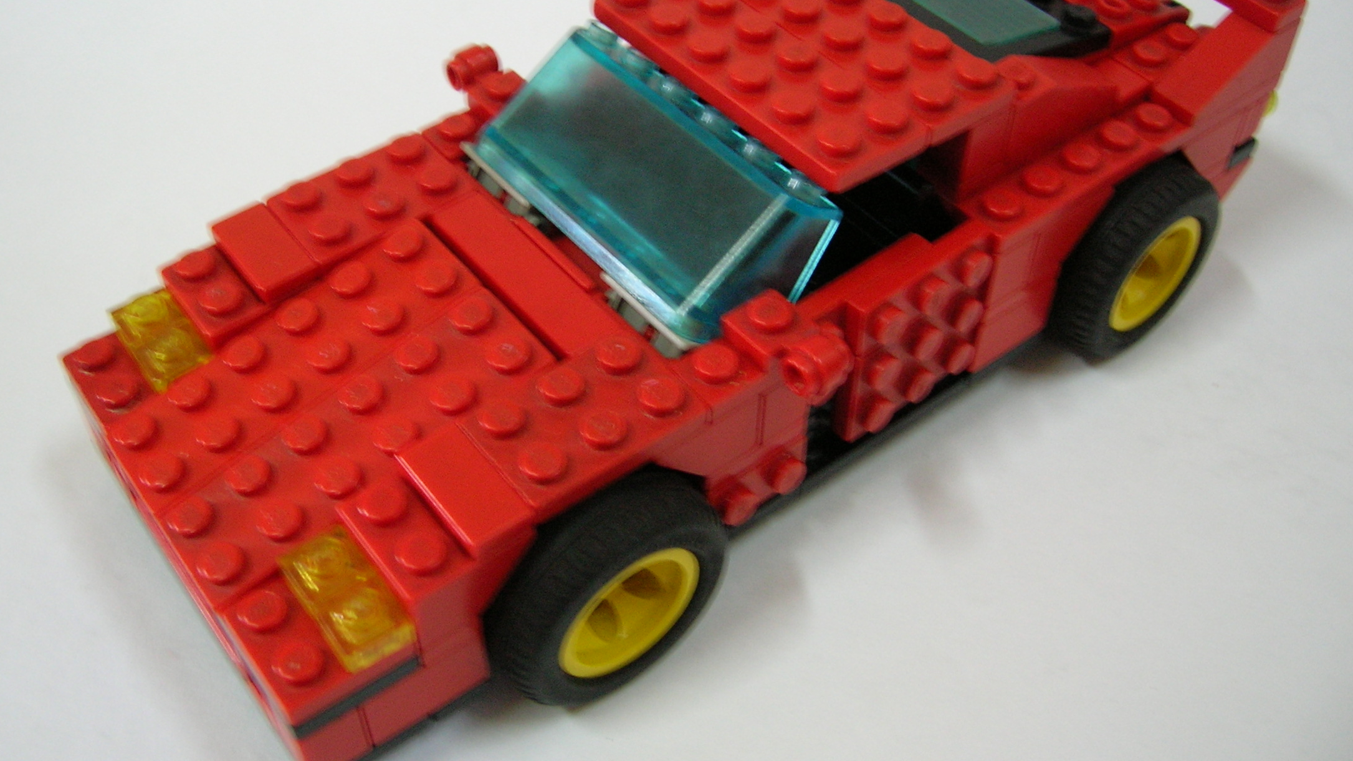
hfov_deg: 51.6
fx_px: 1399
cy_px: 317
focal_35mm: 39
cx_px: 647
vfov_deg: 30.4
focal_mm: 5.7
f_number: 2.9
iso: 100
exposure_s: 1/4.7
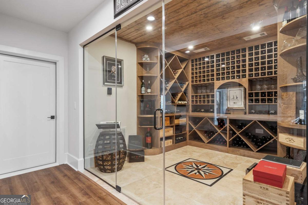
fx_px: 154
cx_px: 154
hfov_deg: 90.0
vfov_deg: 67.4
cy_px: 102
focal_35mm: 18
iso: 640
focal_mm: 18
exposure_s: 1/30
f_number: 8
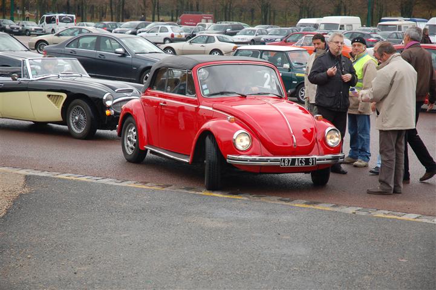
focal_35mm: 105
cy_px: 145
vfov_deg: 13.0
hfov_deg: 19.5
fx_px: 1271
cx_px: 218
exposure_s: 1/320
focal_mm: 70
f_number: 4.5
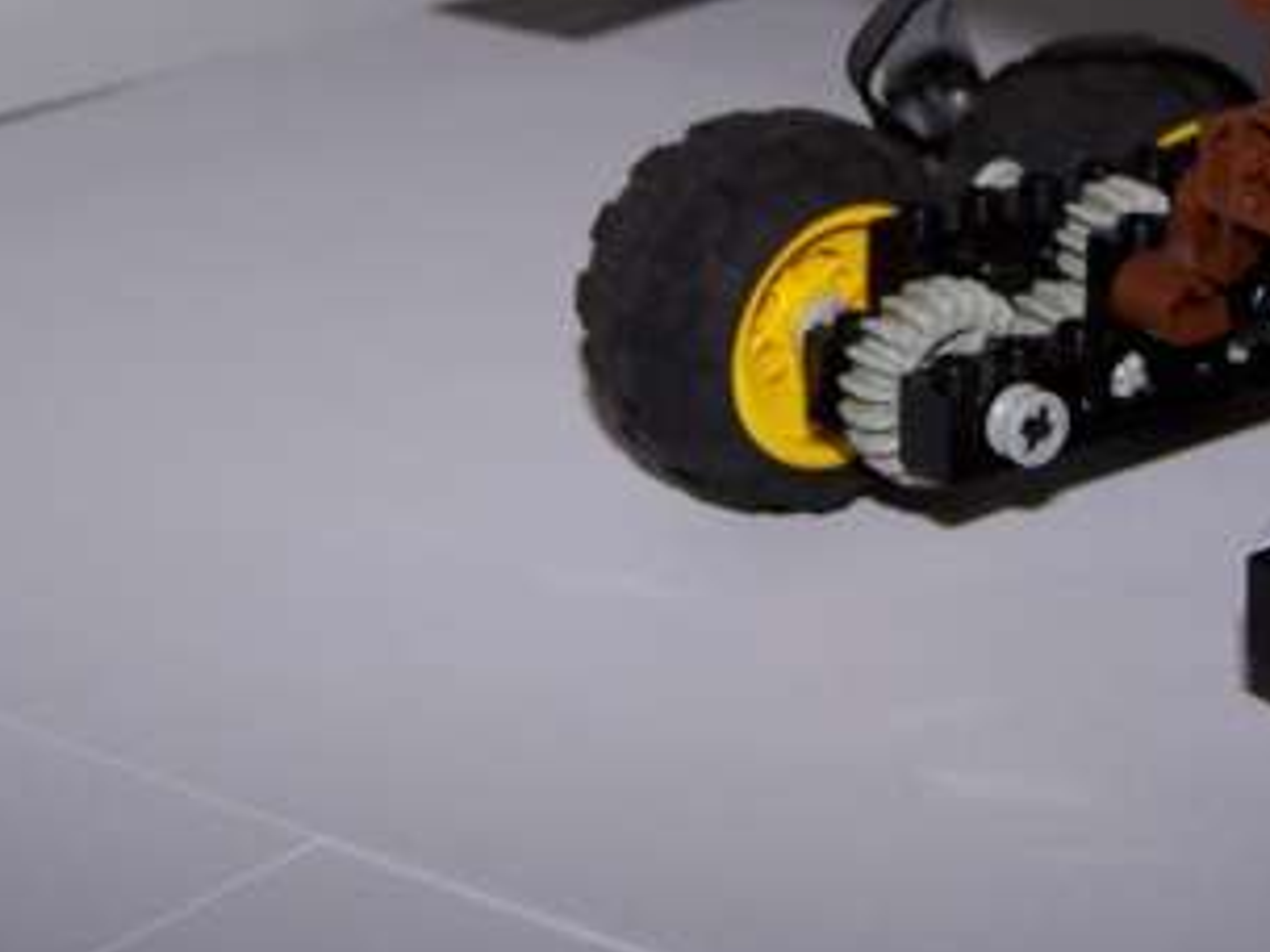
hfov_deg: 24.0
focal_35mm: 80
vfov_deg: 18.0
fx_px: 2935
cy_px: -4
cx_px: 1024
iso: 80
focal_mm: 6.3
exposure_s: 1/60
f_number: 2.8
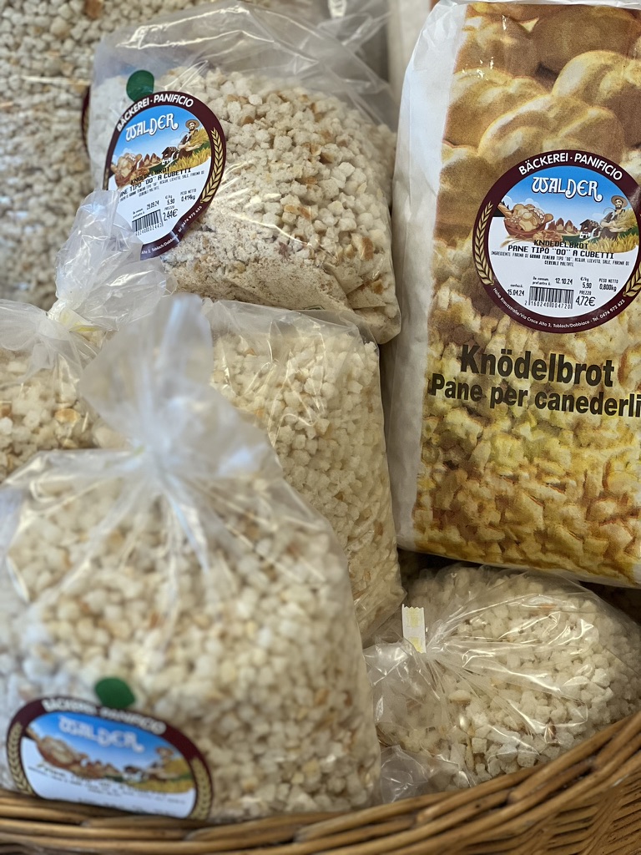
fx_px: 1901
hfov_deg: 19.1
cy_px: 428
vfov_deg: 25.3
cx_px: 320
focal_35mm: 77
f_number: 2.8
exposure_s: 1/100
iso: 160
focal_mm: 9
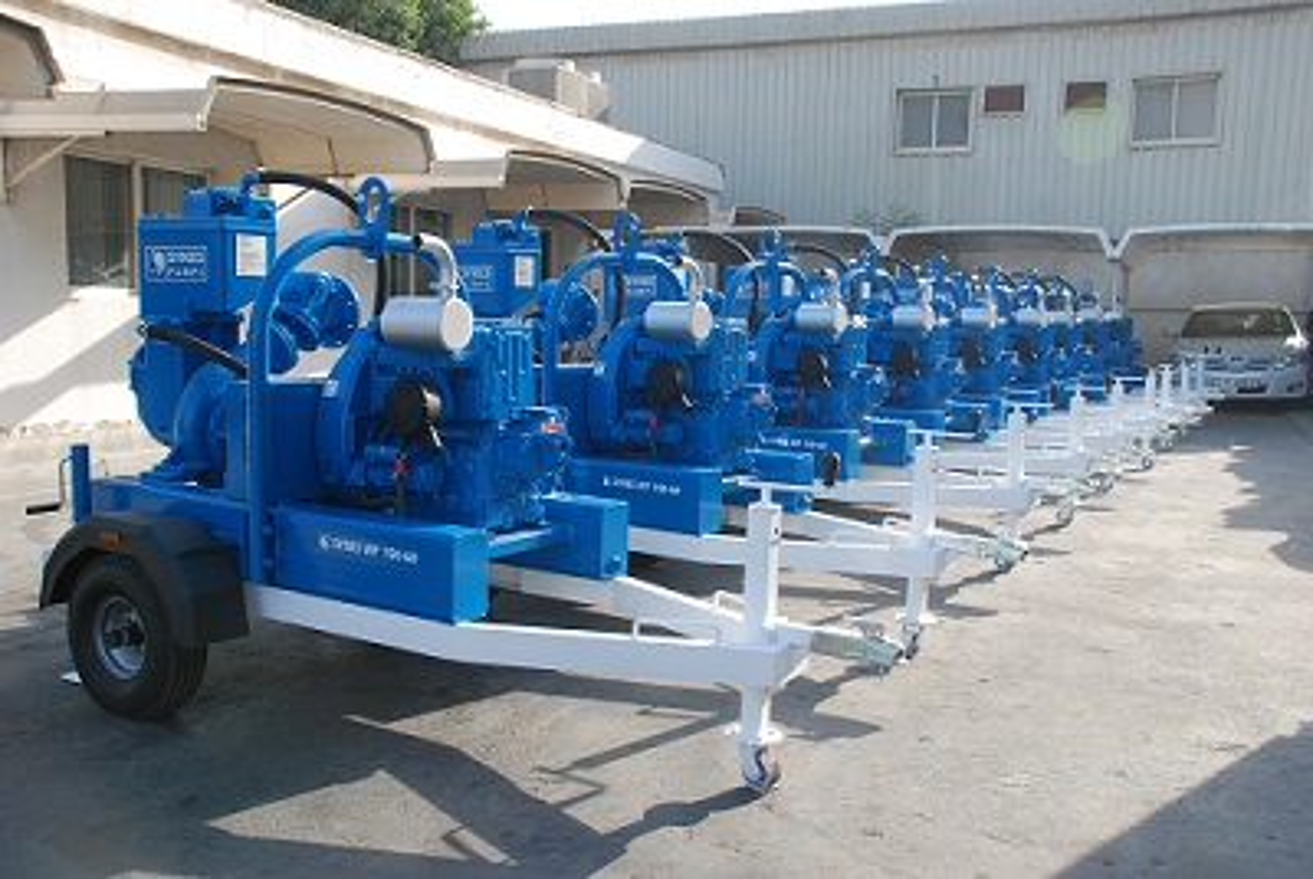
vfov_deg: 37.0
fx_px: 1315
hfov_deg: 53.1
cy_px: 440
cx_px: 656
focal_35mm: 36
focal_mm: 24
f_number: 8
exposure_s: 1/250
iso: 320
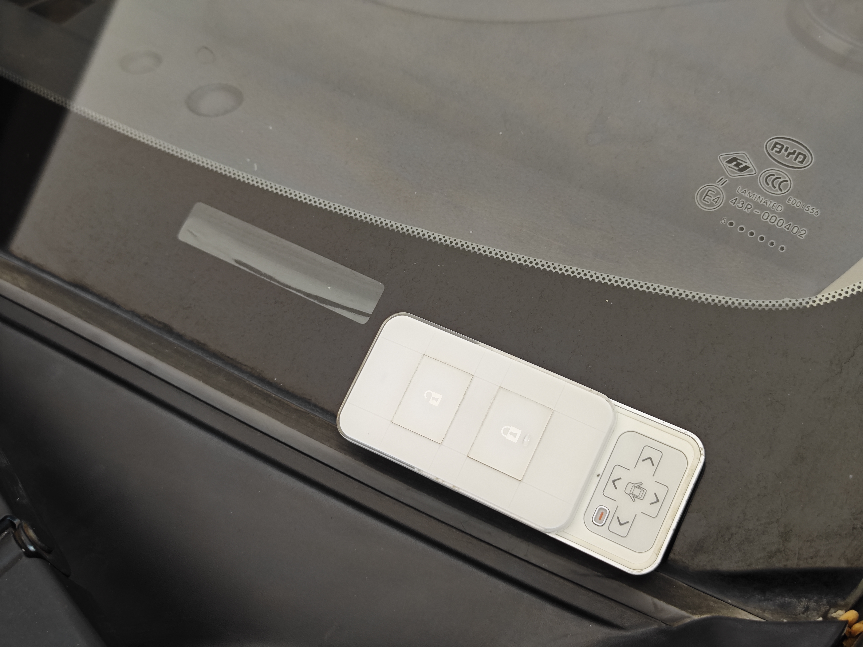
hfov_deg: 41.2
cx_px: 432
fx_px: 1147
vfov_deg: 31.5
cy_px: 324
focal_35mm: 46
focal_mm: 8.7
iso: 100
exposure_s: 1/100
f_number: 1.9
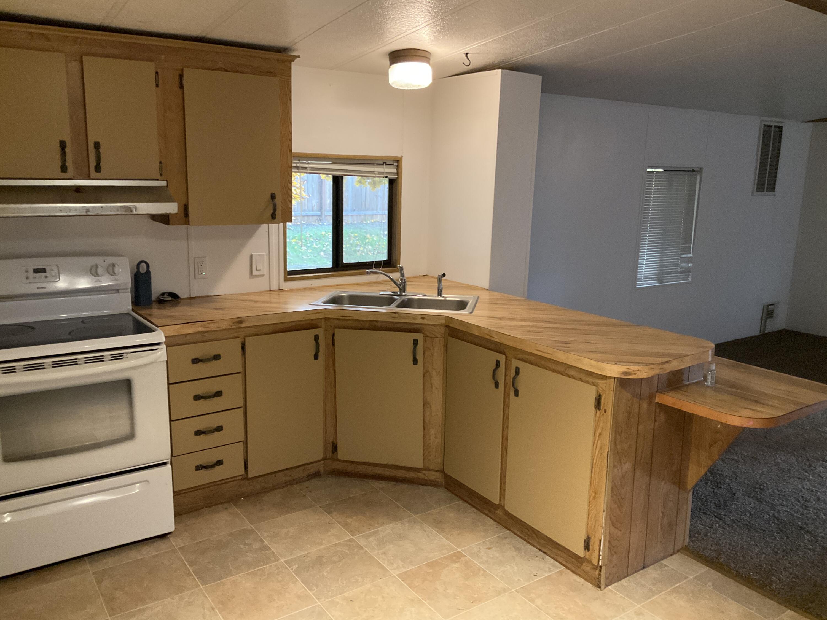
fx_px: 693
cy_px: 310
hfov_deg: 61.7
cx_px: 414
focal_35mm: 29
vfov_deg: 48.2
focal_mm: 3
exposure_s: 1/40
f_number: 1.8
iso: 320
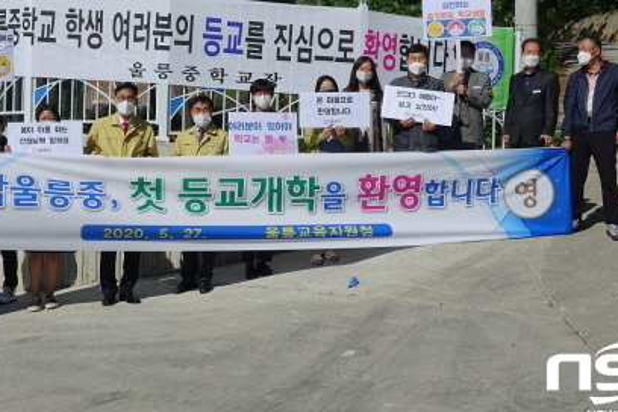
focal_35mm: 53
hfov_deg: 37.4
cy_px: 158
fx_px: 910
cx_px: 244
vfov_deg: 25.5
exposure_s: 1/1000
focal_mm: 13.31
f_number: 6.3
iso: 100
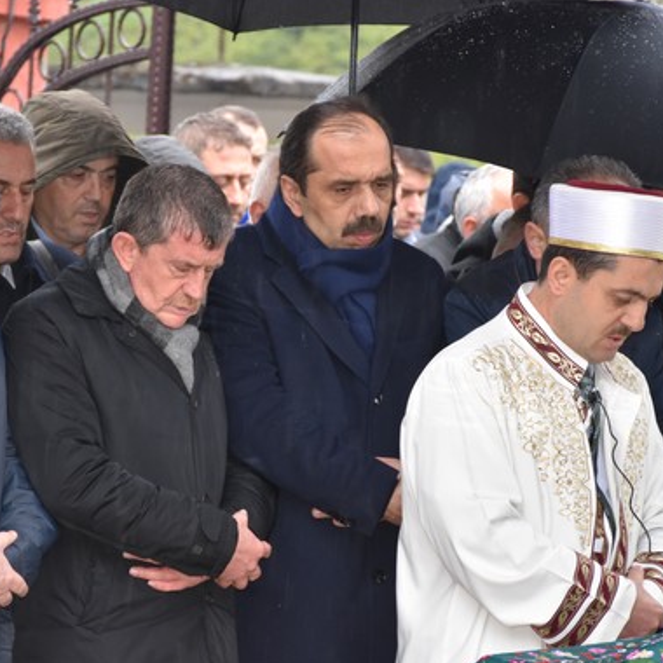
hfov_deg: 8.2
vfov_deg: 8.2
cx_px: 251
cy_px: 362
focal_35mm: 214
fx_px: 4632
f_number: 5.3
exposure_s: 1/100
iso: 800
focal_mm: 95
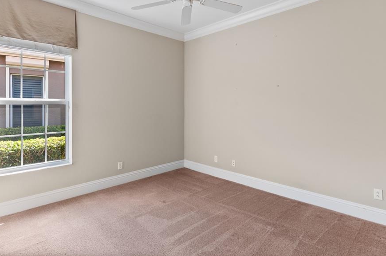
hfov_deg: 83.2
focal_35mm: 20
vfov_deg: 60.7
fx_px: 217
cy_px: 107
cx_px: 188
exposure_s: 1/4
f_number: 8
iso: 200
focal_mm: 11.5
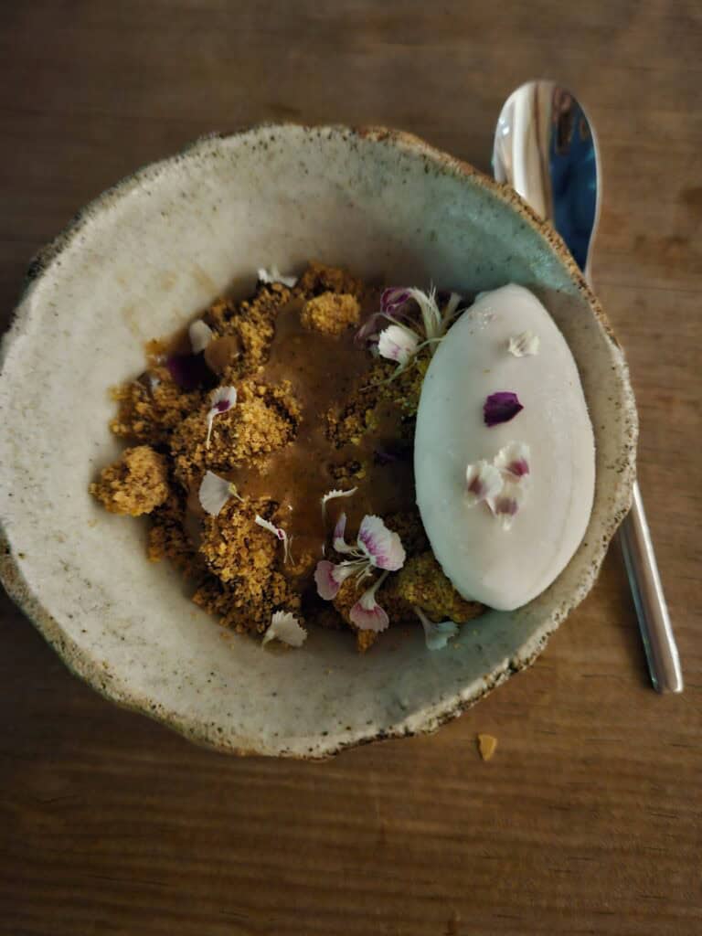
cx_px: 351
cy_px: 468
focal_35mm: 23
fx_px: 622
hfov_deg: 58.9
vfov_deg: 73.9
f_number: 1.8
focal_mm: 5.4
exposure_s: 1/13
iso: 1600
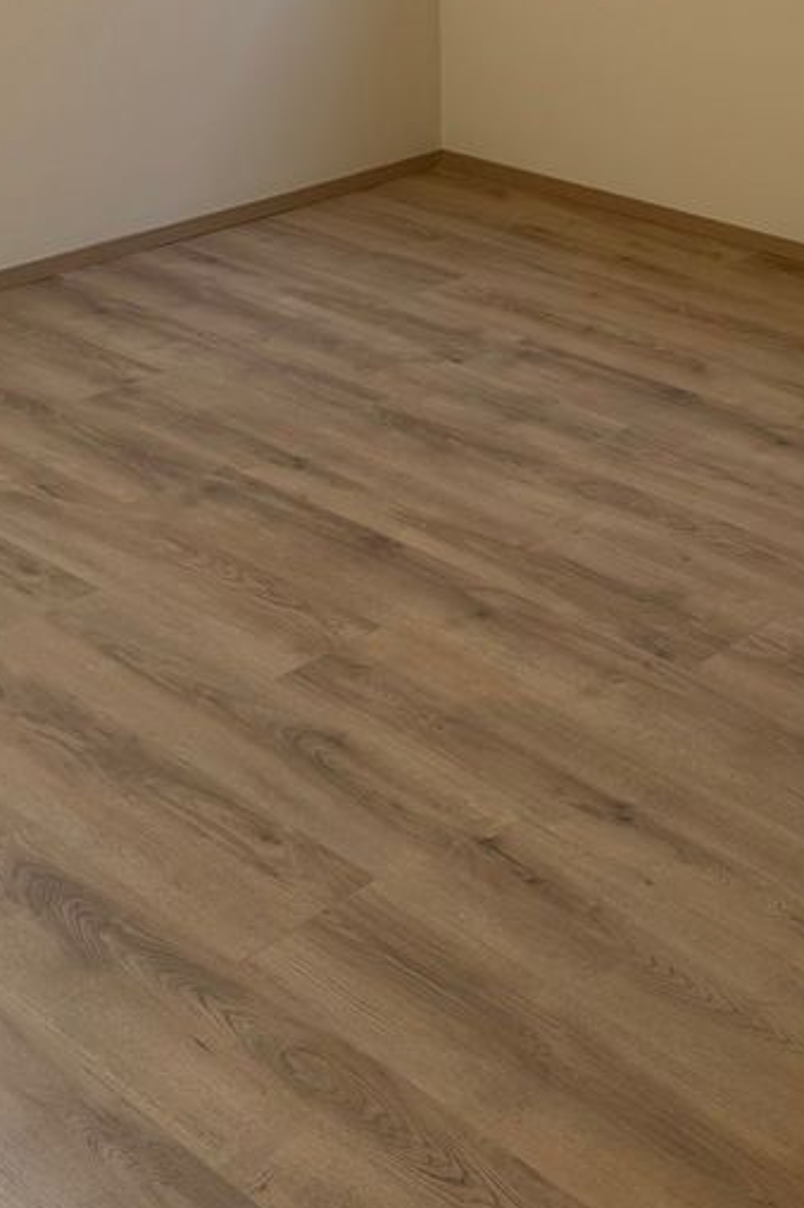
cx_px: 564
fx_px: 1979
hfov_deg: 22.8
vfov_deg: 31.9
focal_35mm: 59
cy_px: 64
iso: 64
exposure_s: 1/251
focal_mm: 6.76
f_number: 1.78
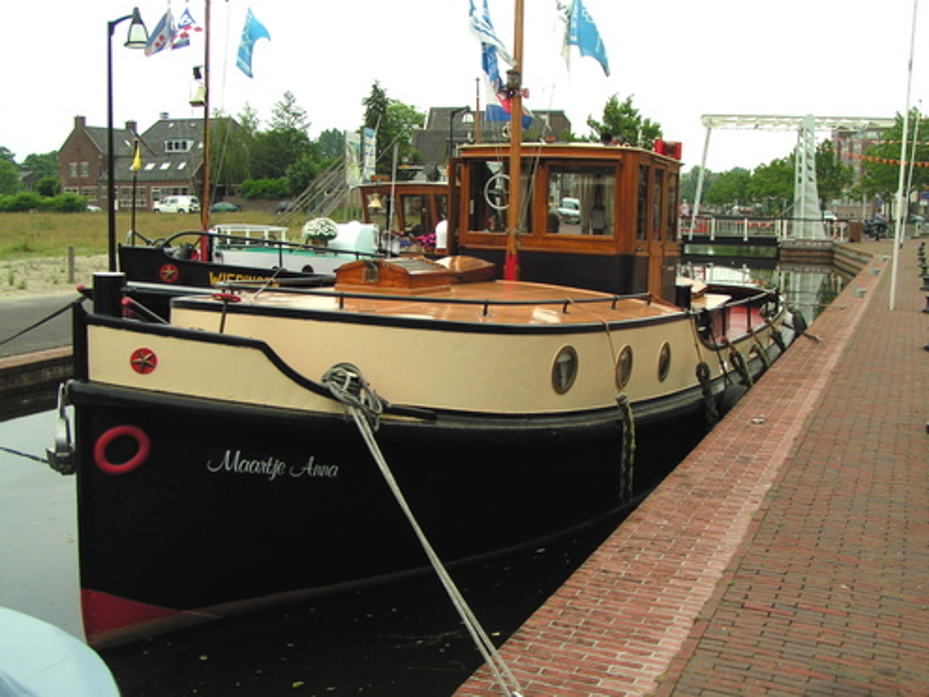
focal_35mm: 38
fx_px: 1020
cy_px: 348
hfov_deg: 49.0
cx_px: 464
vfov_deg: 37.7
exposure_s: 1/200
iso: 50
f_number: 5.6
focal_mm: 5.8
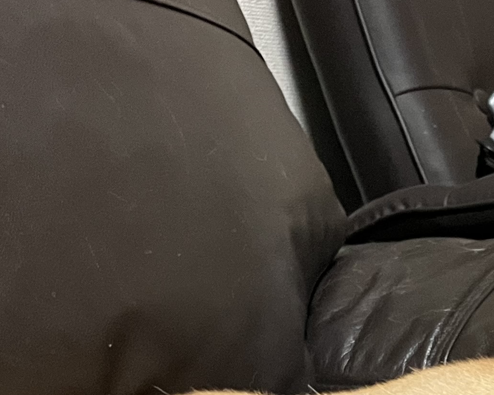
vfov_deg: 13.8
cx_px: 606
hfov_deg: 17.1
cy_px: 528
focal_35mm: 107
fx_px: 1564
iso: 400
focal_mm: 3.99
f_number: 1.8
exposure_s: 1/37
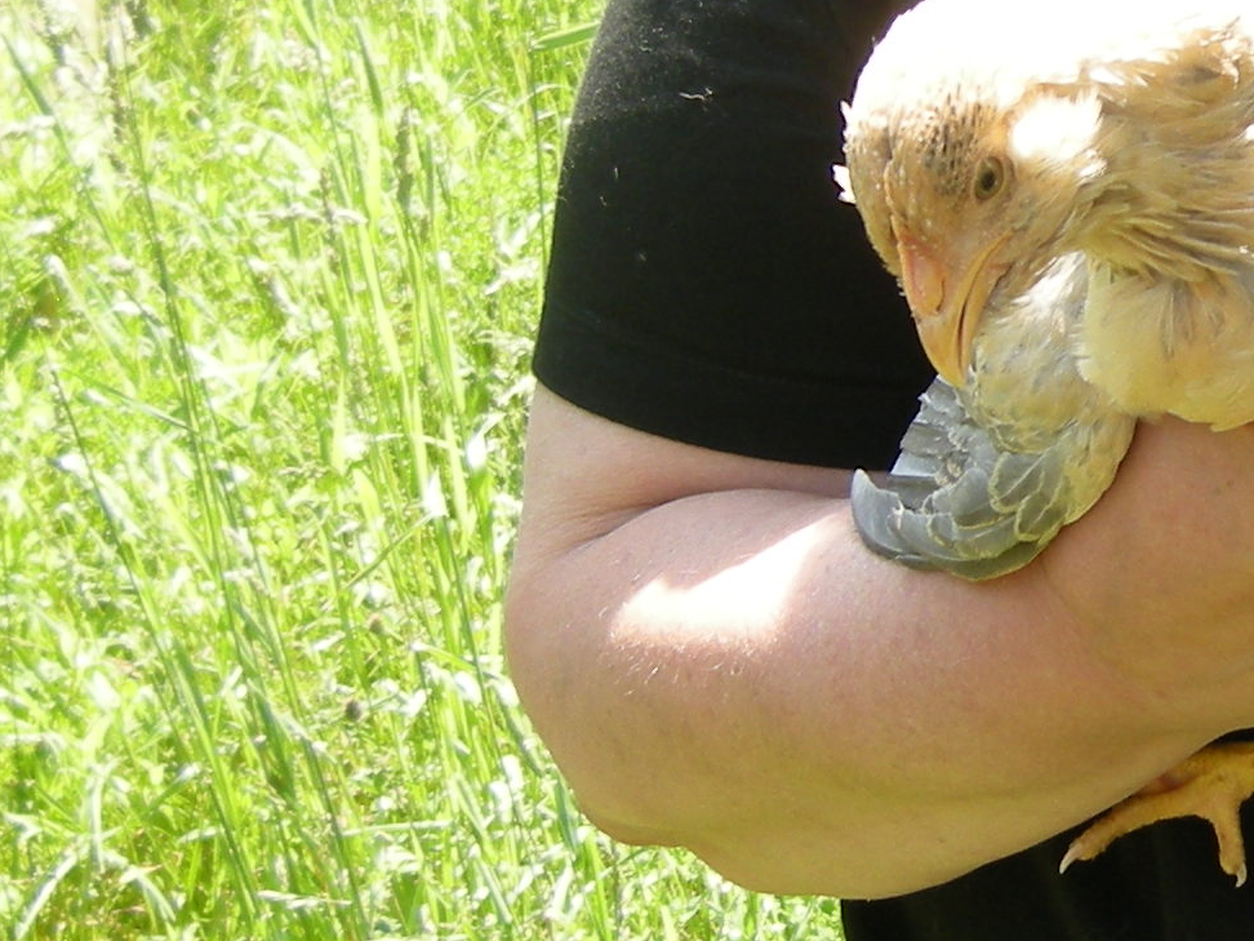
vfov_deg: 15.7
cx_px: 1411
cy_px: 374
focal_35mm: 94
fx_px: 3405
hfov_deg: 19.9
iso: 64
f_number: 2.8
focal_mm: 4.7
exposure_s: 1/169
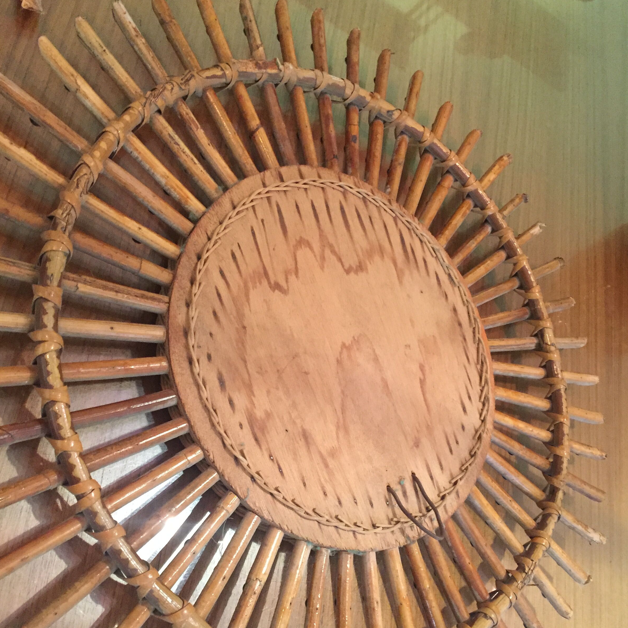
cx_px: 316
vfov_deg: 47.0
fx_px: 718
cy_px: 376
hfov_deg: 47.2
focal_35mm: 35
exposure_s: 1/25
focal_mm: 4.15
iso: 250
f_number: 2.2
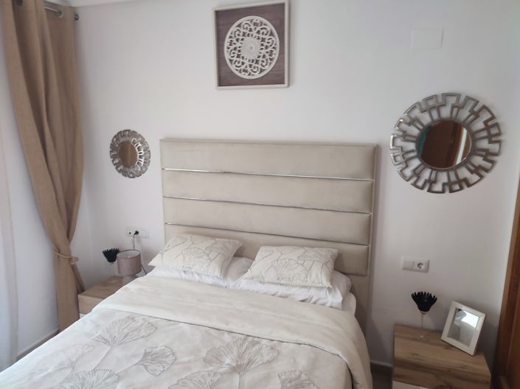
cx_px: 260
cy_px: 194
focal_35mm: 25
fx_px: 375
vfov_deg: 54.8
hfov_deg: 69.4
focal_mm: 6.04
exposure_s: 1/33
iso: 426
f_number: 1.9
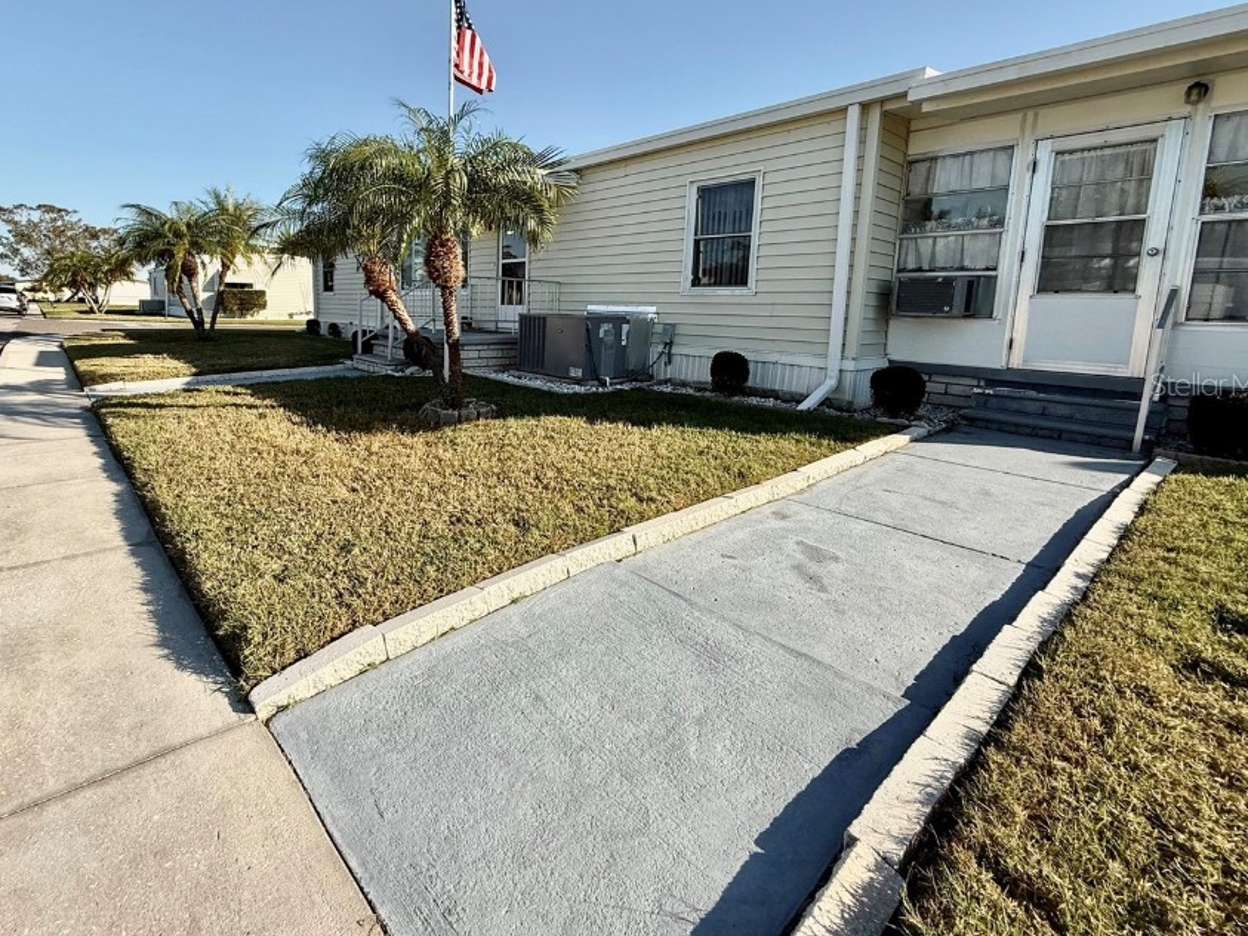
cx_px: 531
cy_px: 384
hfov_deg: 90.4
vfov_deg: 74.1
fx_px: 613
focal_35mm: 17
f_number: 2.2
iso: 50
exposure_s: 1/1211
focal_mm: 2.22
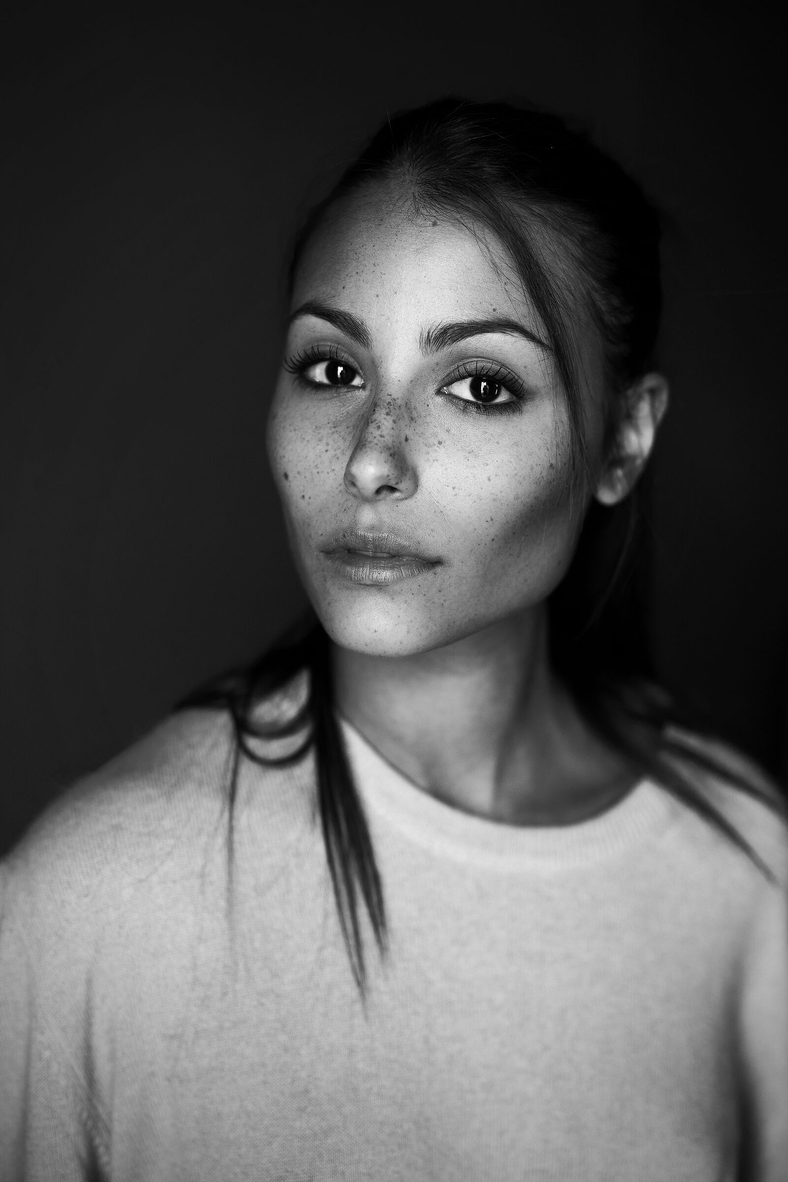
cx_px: 394
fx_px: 1642
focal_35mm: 50
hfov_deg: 27.0
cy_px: 591
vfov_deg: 39.6
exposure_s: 1/160
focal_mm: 50
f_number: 2.2
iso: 500
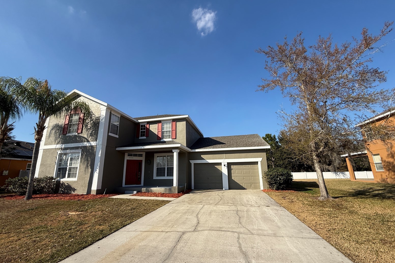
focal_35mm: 15
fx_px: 165
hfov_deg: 100.4
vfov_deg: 77.3
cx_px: 195
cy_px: 136
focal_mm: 2.22
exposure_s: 1/1961
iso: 50
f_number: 2.2
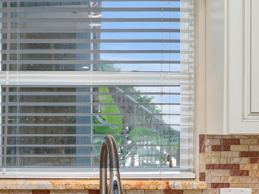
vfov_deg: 24.2
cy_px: 139
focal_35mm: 60
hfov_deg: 32.1
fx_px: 449
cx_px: 103
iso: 200
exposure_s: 1/30
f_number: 9
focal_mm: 21
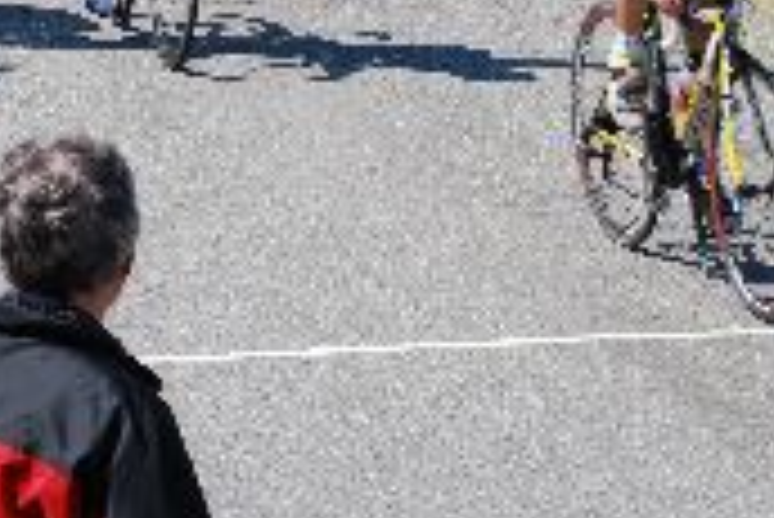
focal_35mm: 216
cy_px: -137
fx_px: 4654
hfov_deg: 9.5
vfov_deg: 6.3
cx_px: 549
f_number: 10
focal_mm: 55
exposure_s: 1/125
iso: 100
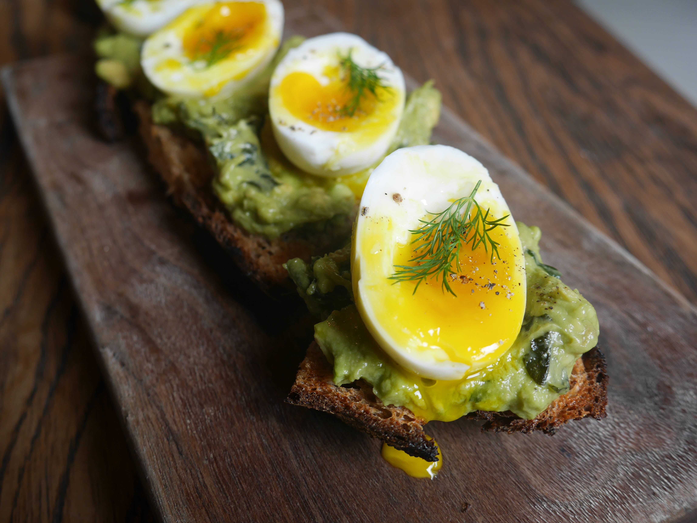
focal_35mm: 38
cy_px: 262
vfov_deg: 37.7
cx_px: 348
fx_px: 765
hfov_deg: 49.0
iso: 200
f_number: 4.5
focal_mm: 19
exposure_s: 1/125
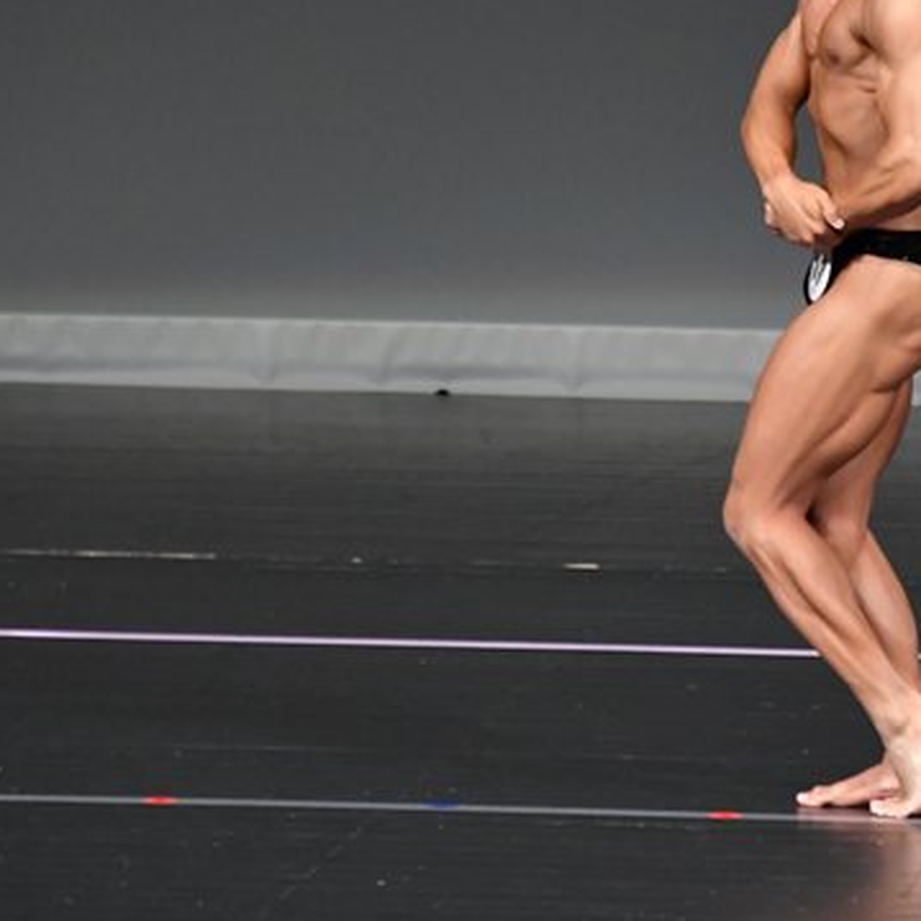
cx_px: 940
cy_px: 280
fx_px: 19024
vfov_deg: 2.8
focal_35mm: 632
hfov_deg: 2.8
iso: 4000
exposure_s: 1/400
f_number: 5.6
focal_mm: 230
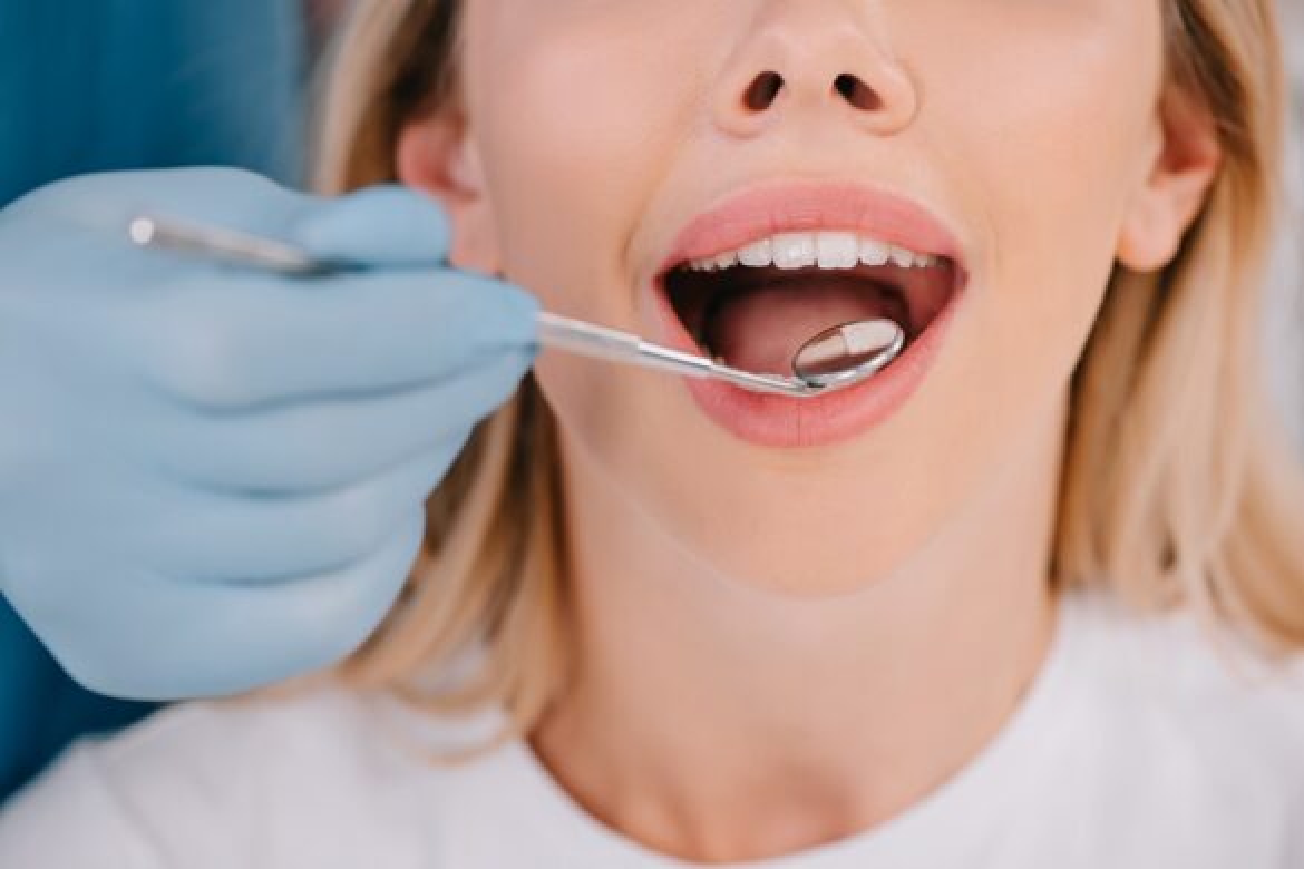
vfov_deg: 13.0
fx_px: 3803
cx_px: 652
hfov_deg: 19.5
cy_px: 434
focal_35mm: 105
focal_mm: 105
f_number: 4
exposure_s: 1/160
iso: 160
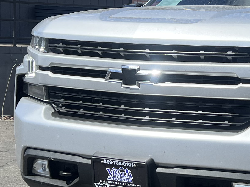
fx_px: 628
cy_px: 65
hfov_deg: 21.7
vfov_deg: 16.9
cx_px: 249
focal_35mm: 87
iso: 50
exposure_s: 1/3165
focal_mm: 5.7
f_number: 1.5
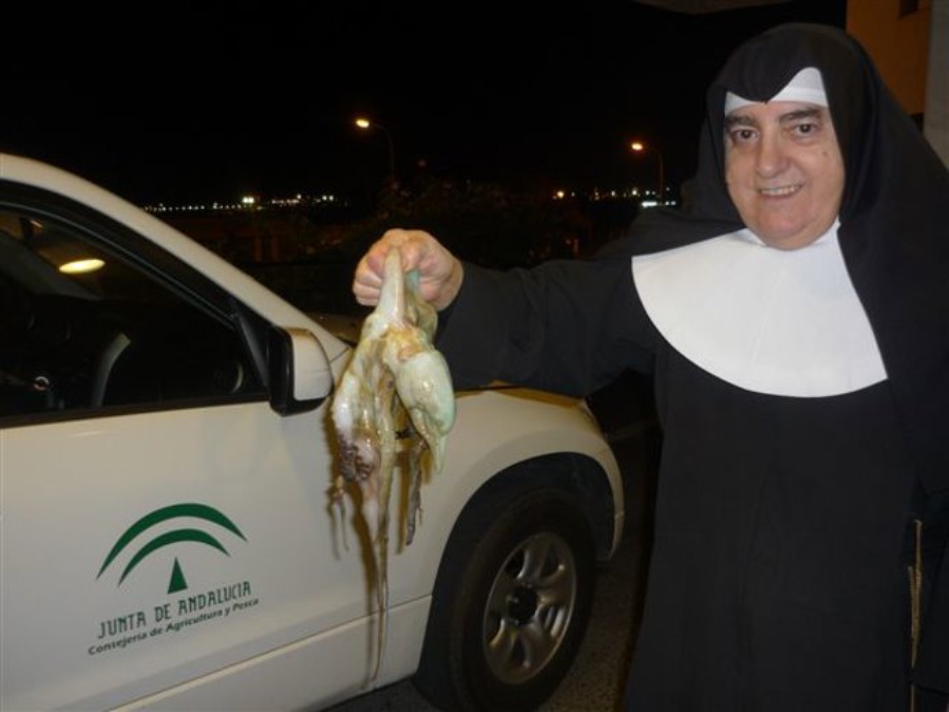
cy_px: 356
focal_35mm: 33
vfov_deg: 43.0
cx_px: 474
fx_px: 905
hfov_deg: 55.3
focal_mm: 5.5
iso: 100
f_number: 2.8
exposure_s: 1/30
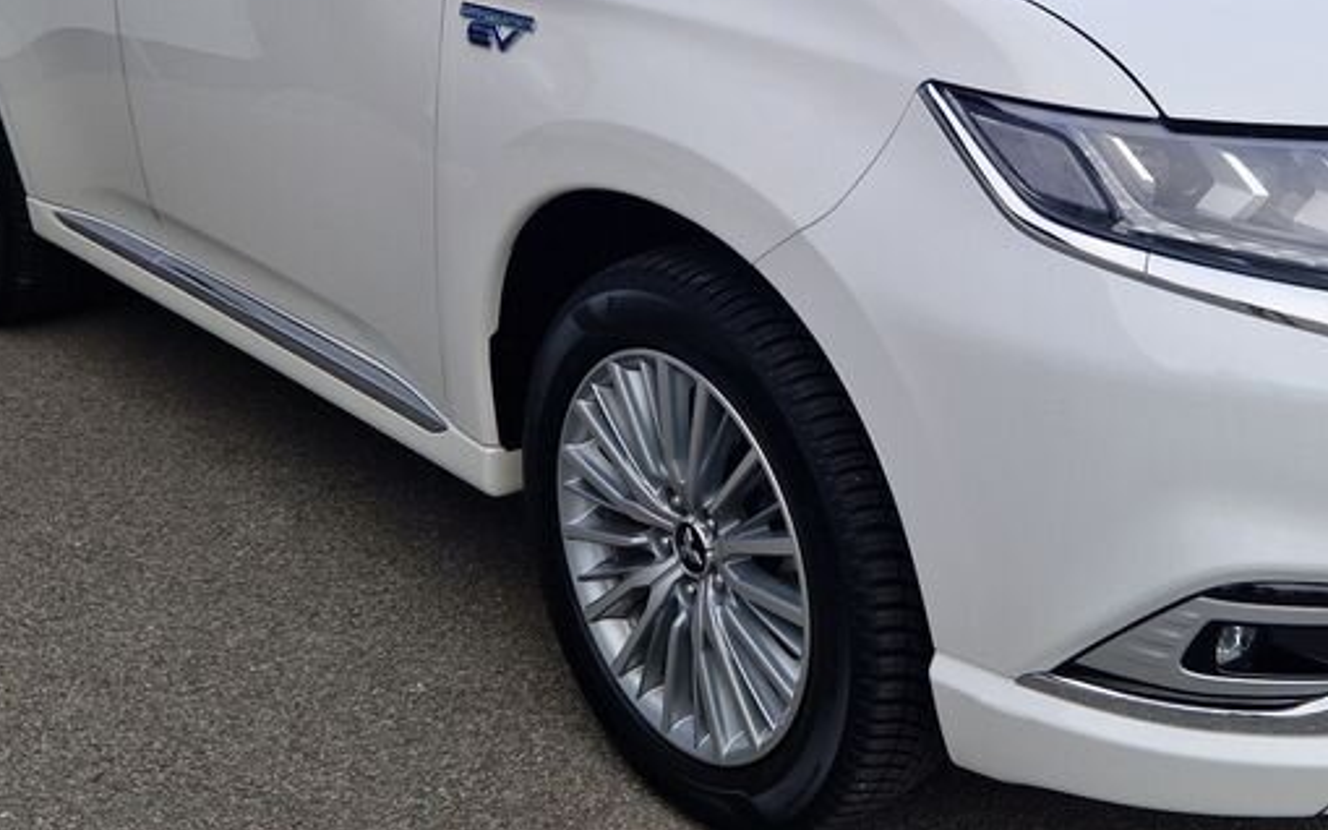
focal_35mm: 49
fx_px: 1773
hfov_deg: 40.6
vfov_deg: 25.7
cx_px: 877
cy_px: 125
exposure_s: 1/3067
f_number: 1.8
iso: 50
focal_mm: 5.4
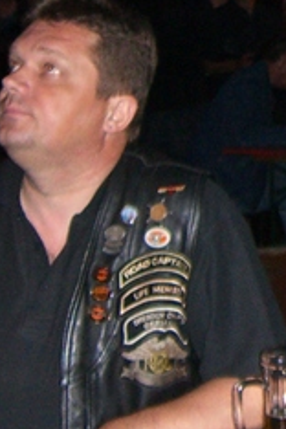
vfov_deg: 14.6
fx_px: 1609
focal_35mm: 135
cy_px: -110
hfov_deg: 9.7
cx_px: 477
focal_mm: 6.2
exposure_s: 1/60
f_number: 2.7
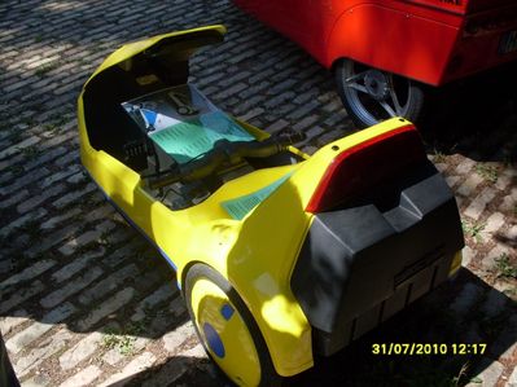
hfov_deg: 49.0
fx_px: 567
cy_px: 194
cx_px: 258
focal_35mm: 38
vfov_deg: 37.7
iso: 80
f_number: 8.4
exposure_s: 1/60
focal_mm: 6.3
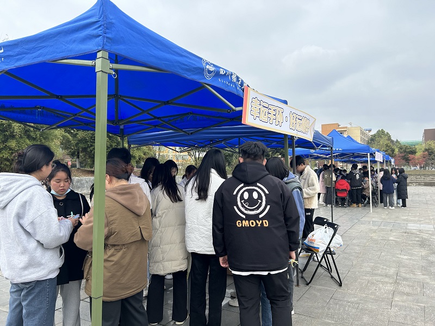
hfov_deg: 67.3
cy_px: 163
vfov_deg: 53.1
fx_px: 327
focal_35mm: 26
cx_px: 218
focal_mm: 5.7
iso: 50
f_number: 1.5
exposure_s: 1/1531
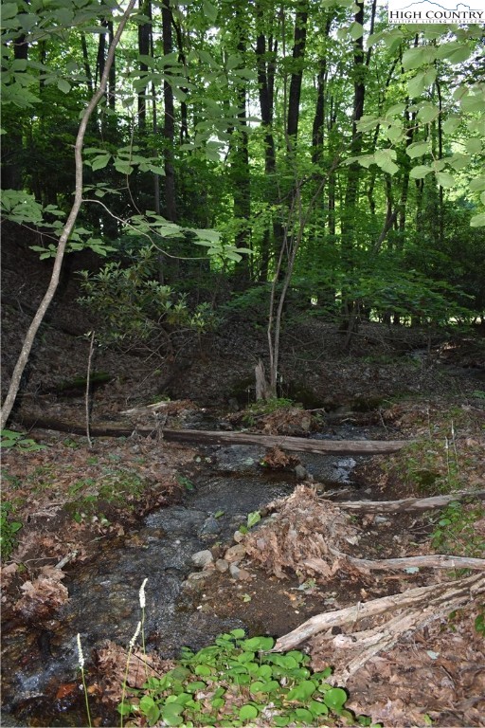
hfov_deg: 43.6
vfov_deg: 61.9
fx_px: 606
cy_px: 364
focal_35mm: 30
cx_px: 242
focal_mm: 20
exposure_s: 1/125
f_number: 3.5
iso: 800
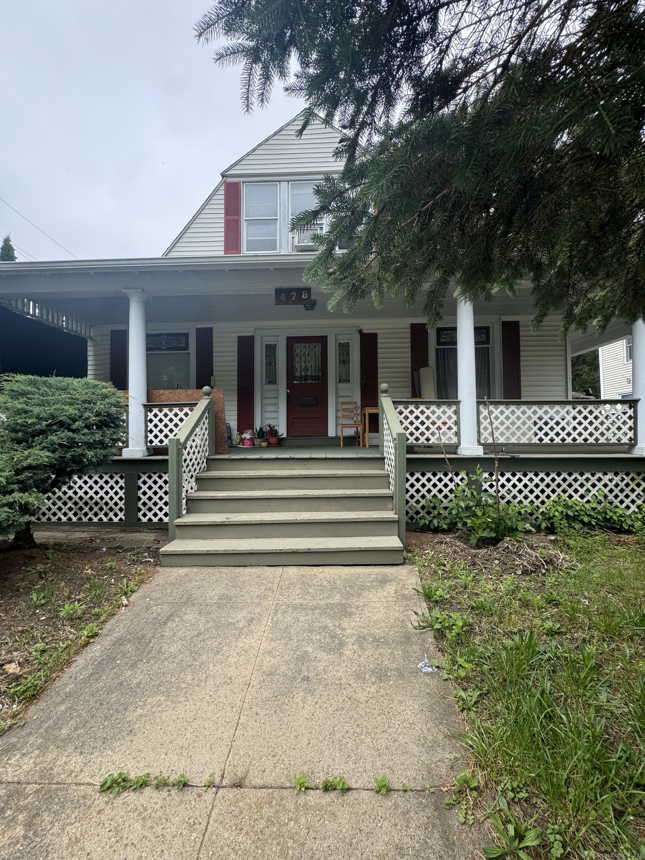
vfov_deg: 102.1
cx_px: 322
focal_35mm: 14
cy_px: 430
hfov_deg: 85.7
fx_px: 348
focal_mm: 2.22
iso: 40
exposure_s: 1/383
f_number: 2.2
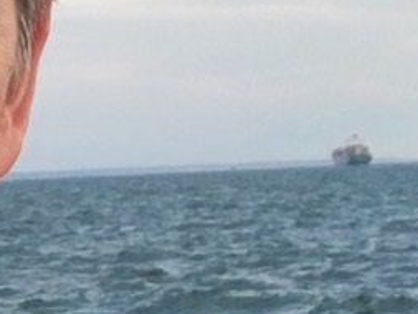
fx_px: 1897
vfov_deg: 9.5
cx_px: 178
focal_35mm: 157
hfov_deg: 12.6
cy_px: 96
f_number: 2.2
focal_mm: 2.65
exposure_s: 1/477
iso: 32
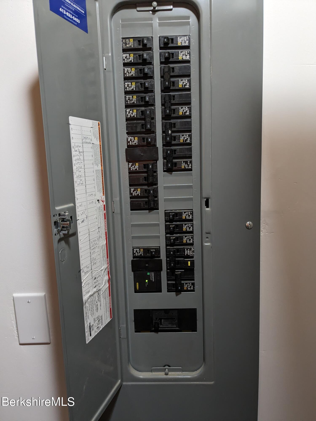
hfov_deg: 51.4
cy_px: 210
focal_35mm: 27
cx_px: 158
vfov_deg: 65.3
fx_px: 329
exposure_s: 1/60
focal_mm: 4.38
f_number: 1.73
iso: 337
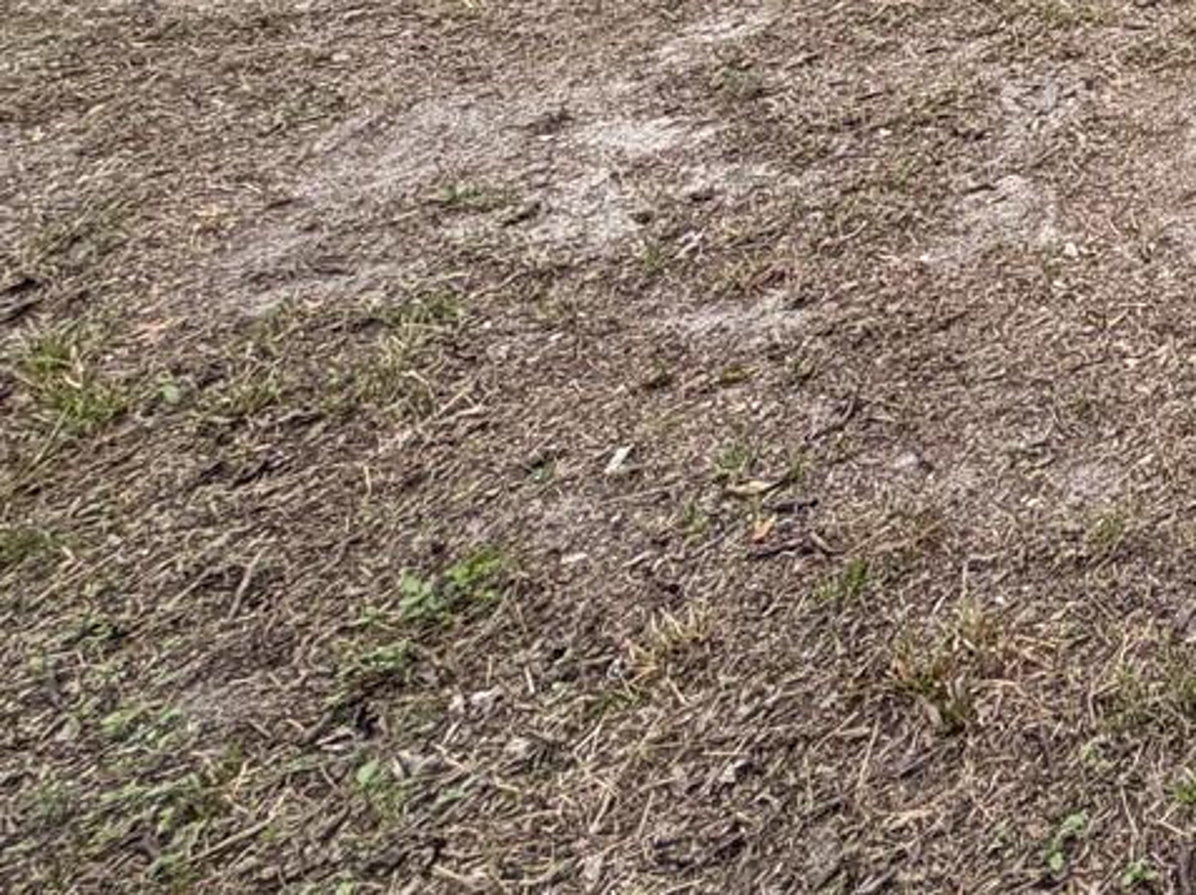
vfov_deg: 23.0
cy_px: -544
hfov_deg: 25.7
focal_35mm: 47
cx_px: 1926
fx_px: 1623
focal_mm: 2.22
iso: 50
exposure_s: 1/169
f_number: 2.2
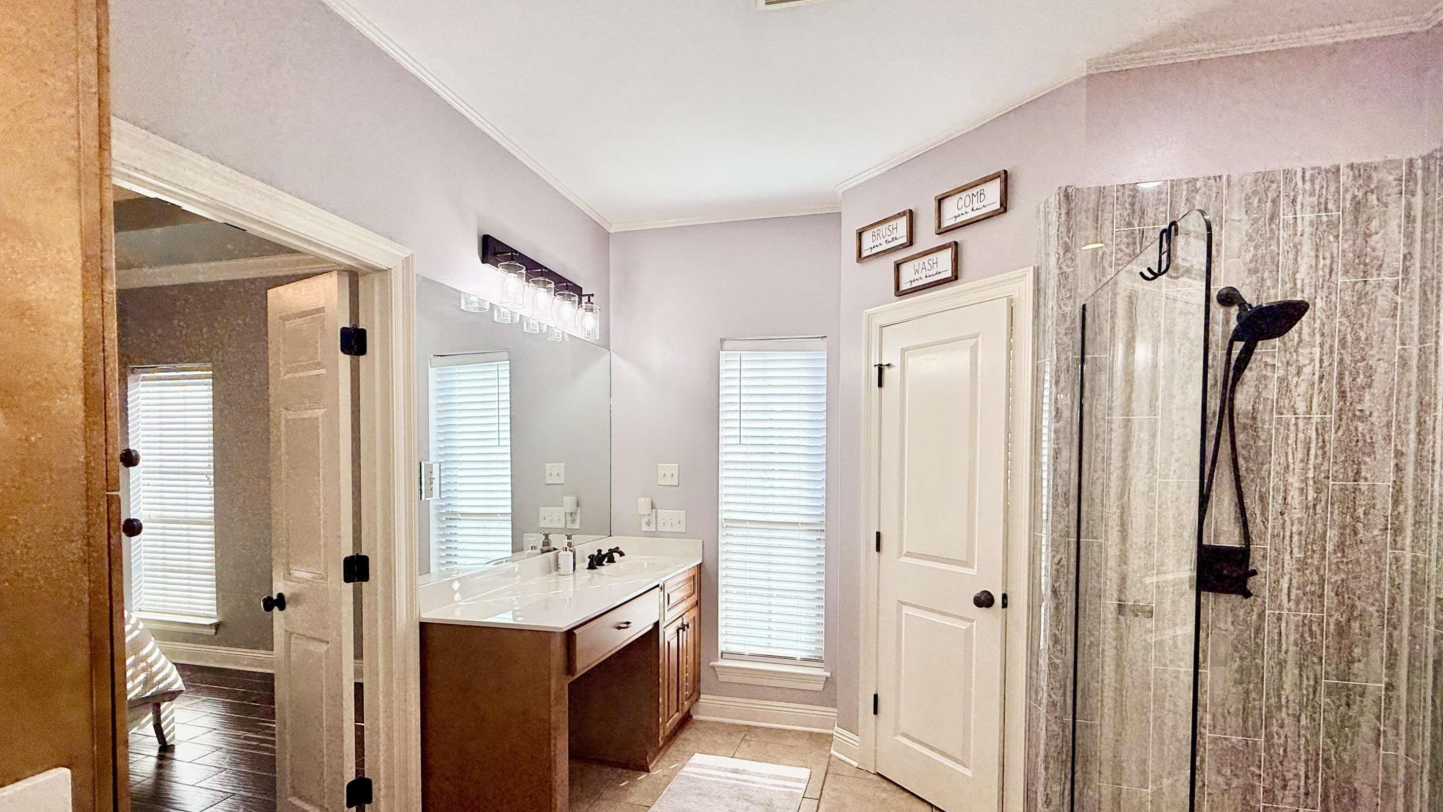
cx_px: 750
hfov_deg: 99.3
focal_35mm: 16
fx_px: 612
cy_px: 477
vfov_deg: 66.6
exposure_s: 1/208
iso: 64
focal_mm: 2.22
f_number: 2.2
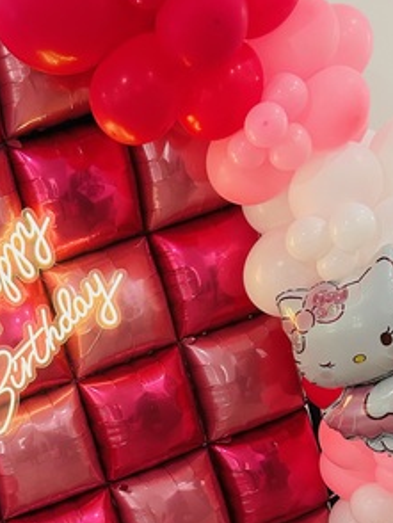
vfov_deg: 34.2
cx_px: 62
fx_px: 801
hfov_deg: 26.9
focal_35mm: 53
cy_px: 470
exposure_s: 1/60
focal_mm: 5.7
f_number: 1.5
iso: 320
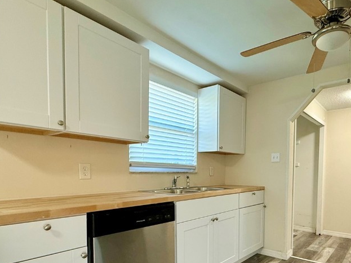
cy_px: 184
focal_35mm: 23
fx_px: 233
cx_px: 229
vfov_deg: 57.0
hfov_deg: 72.1
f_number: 2.2
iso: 320
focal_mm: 2.22
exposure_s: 1/120
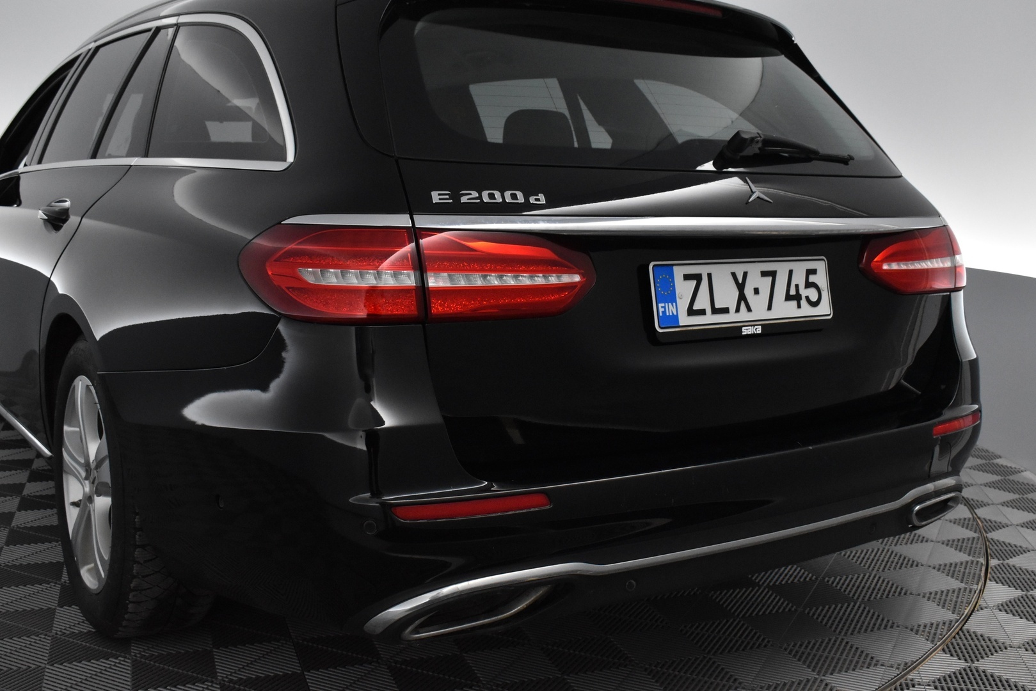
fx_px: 1079
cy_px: 346
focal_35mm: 38
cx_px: 518
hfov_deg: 51.3
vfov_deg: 35.5
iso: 3200
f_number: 7.1
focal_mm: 25
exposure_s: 1/200
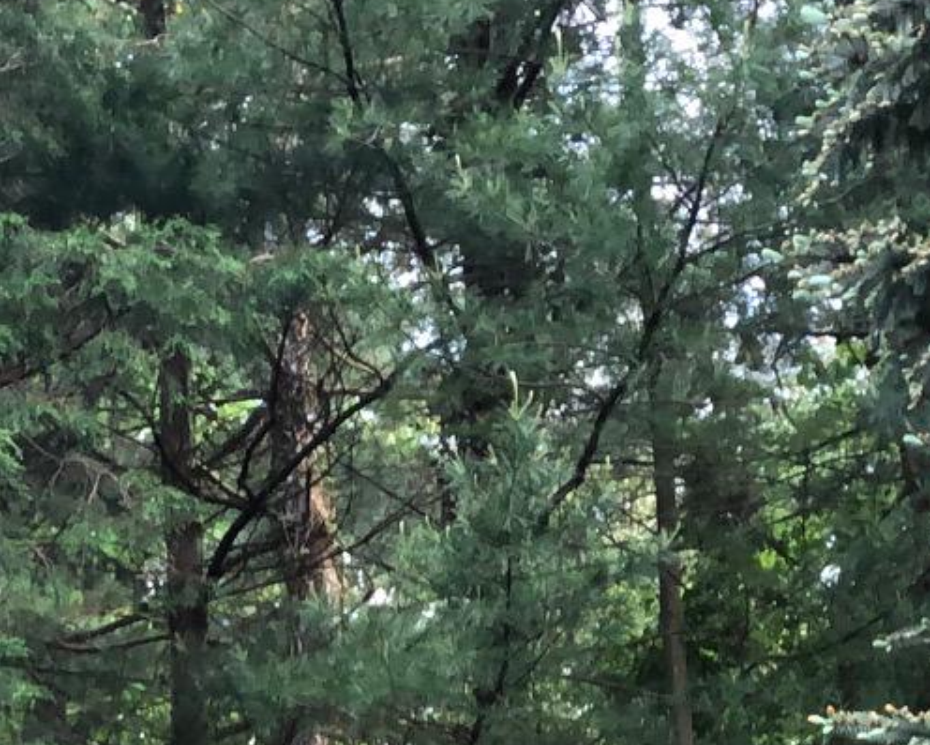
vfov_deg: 12.9
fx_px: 3056
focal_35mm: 111
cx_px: -4
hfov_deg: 16.9
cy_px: 1239
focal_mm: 3.99
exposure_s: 1/60
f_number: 1.8
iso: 100
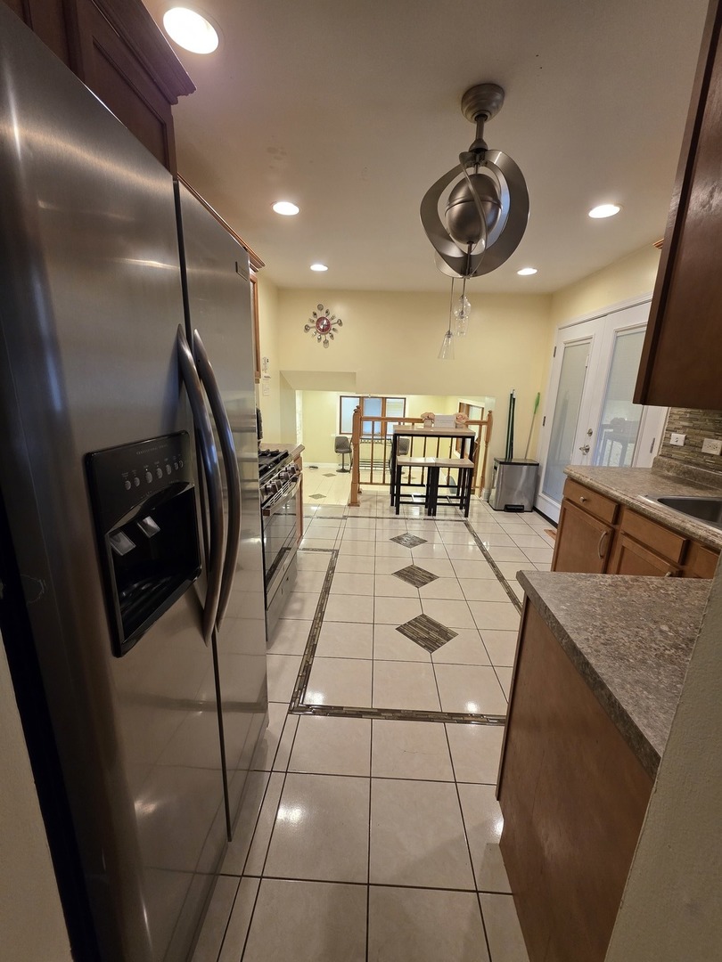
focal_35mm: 13
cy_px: 481
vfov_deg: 106.2
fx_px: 362
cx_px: 361
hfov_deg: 89.9
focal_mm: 2.2
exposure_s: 1/60
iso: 250
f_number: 1.9
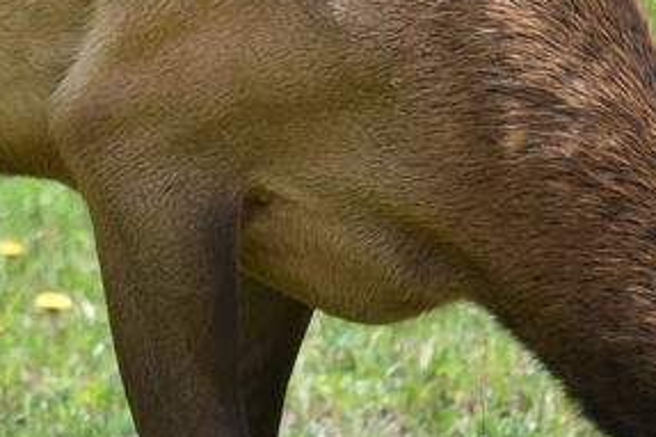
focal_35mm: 938
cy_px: 71
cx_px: 160
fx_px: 17082
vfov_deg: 1.5
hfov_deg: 2.2
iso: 200
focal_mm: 210
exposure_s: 1/500
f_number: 5.6
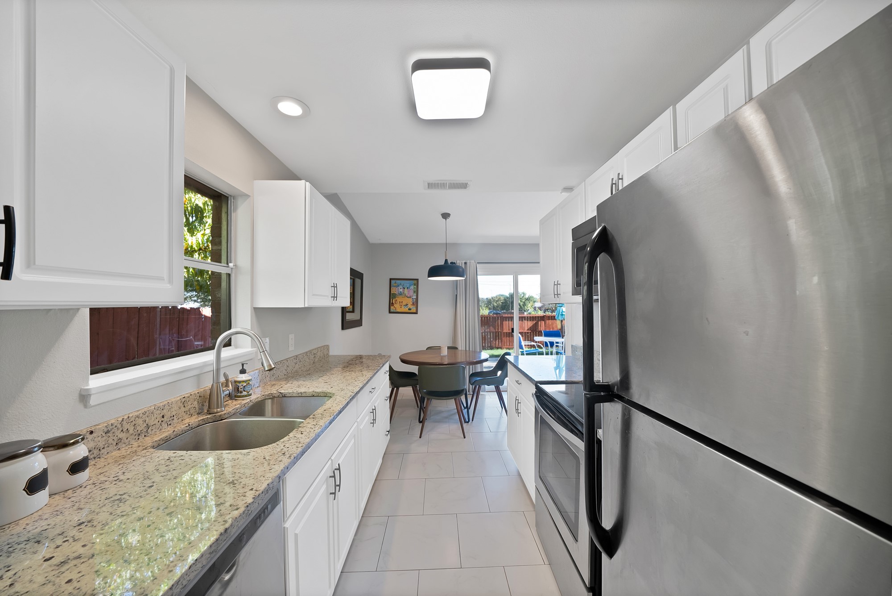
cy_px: 298
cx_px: 446
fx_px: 297
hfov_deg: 112.6
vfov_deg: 90.1
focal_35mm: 12
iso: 640
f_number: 9
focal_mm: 12
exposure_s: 1/6
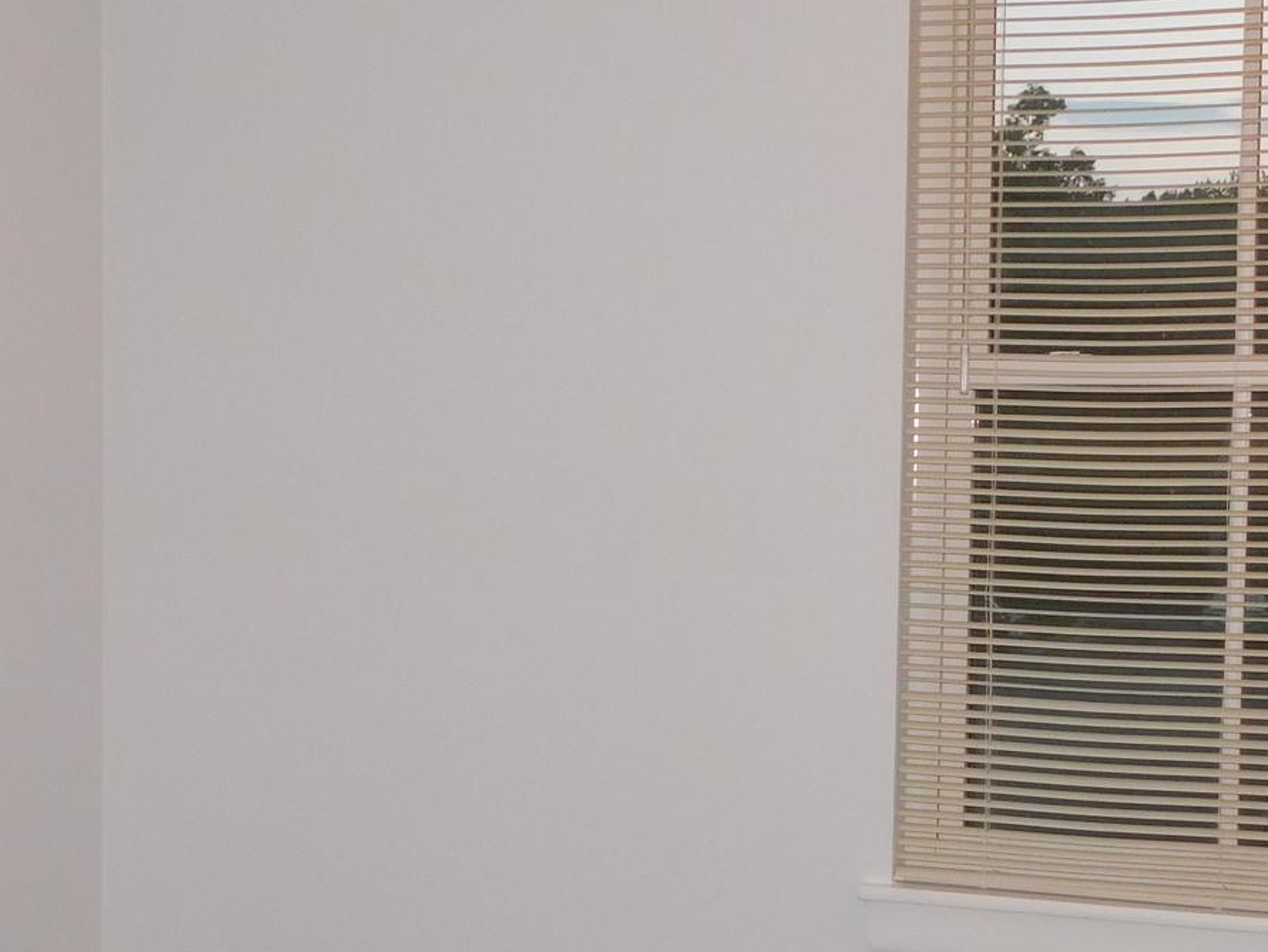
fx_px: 2528
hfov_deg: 28.0
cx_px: 432
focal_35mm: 69
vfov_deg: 21.3
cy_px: 597
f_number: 3.2
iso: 200
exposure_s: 1/30
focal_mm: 5.3
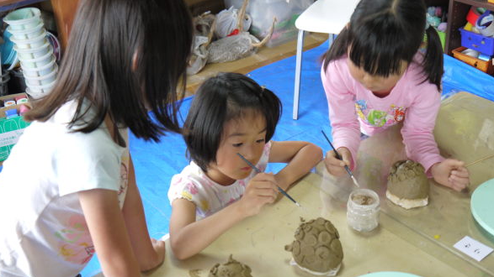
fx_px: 642
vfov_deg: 24.4
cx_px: 242
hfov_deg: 42.1
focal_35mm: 49
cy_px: 148
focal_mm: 22
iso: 400
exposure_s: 1/80
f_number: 4.4
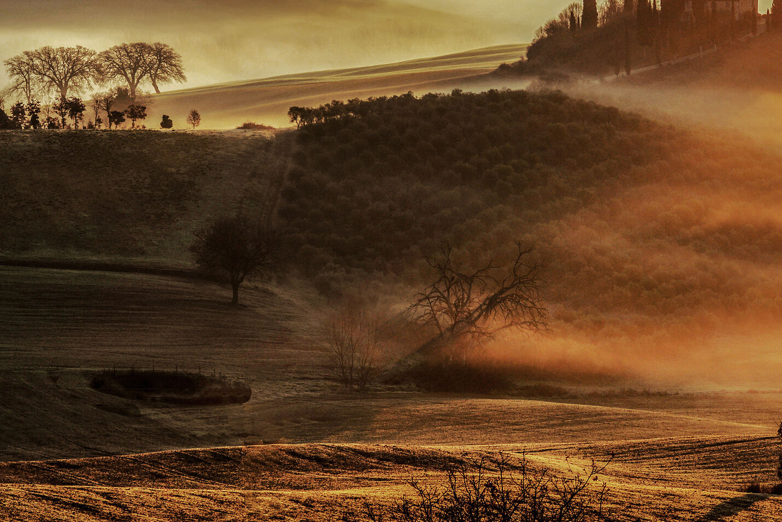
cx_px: 643
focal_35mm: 171
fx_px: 3716
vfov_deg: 8.0
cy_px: 167
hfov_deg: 12.0
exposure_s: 1/250
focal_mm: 102
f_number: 8
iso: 100
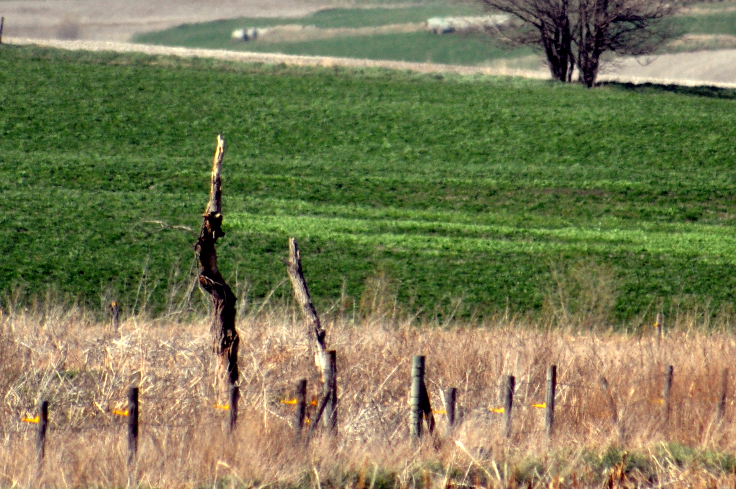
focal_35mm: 1024
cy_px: 9
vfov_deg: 1.3
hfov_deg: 2.0
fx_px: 20913
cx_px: 473
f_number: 5.6
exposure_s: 1/2000
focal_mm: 300
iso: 400
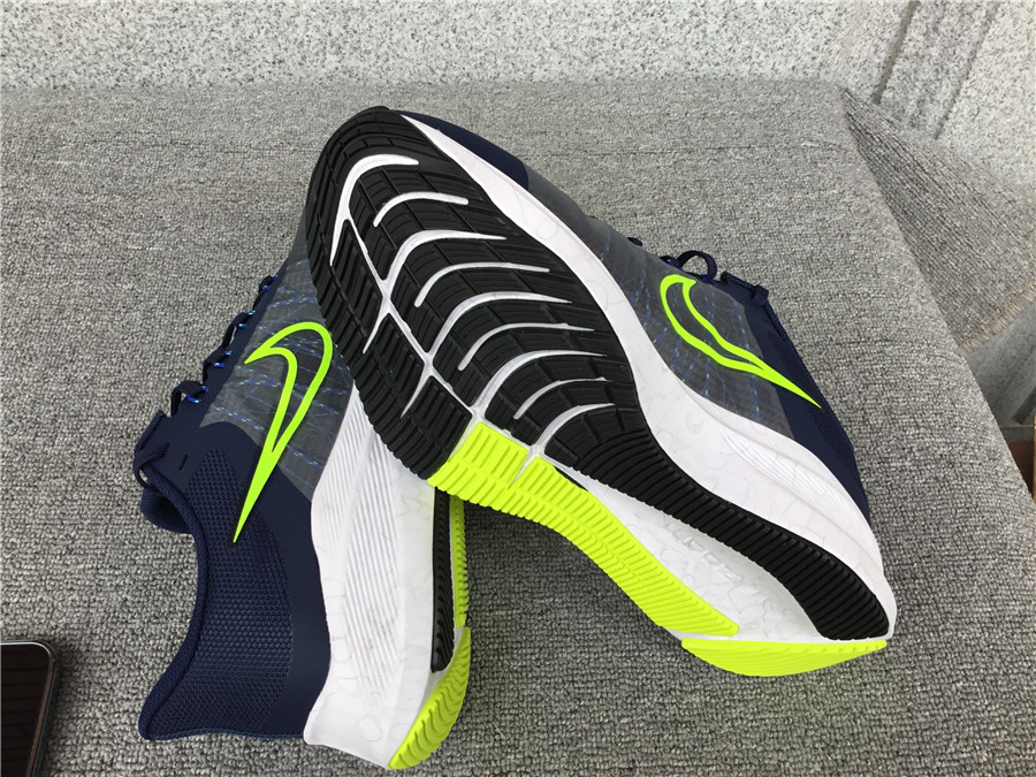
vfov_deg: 45.4
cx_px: 518
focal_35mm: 31
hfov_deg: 58.4
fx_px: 928
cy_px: 388
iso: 25
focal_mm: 3.3
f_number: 2.4
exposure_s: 1/100
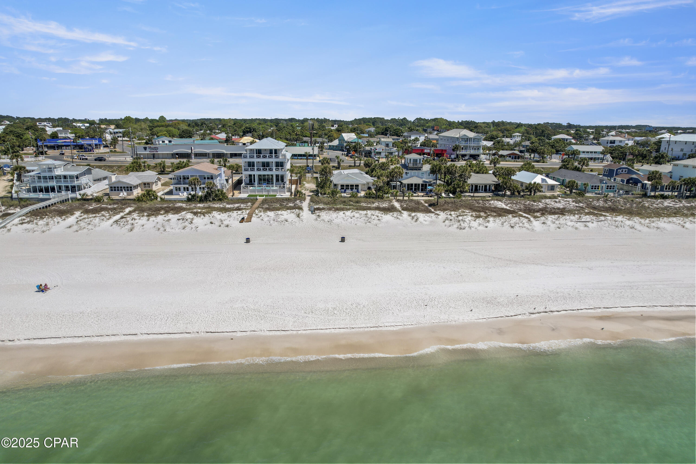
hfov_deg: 78.6
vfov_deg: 57.2
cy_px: 232
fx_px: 425
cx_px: 348
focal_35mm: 22
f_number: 2.8
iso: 100
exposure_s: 1/2500
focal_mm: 8.38
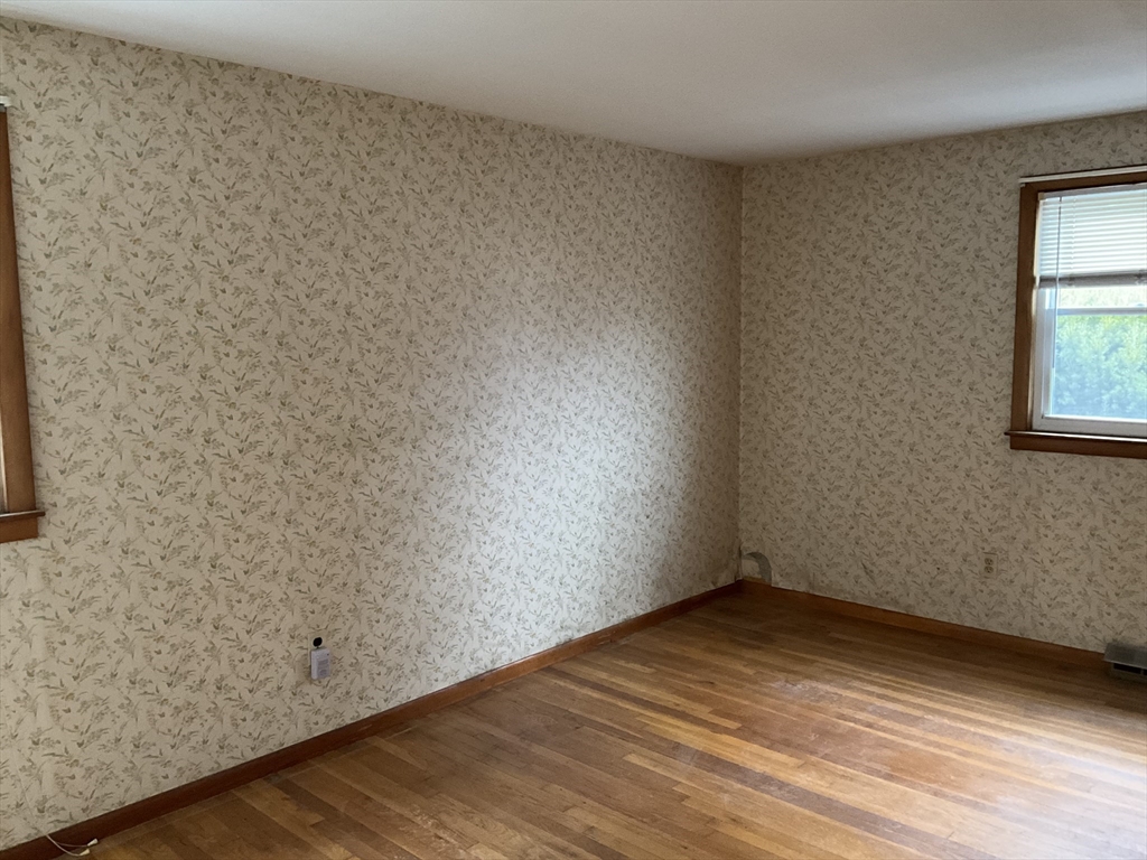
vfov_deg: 48.2
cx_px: 574
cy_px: 430
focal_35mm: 29
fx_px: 961
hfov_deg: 61.7
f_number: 1.8
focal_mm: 3
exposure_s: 1/43
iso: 320
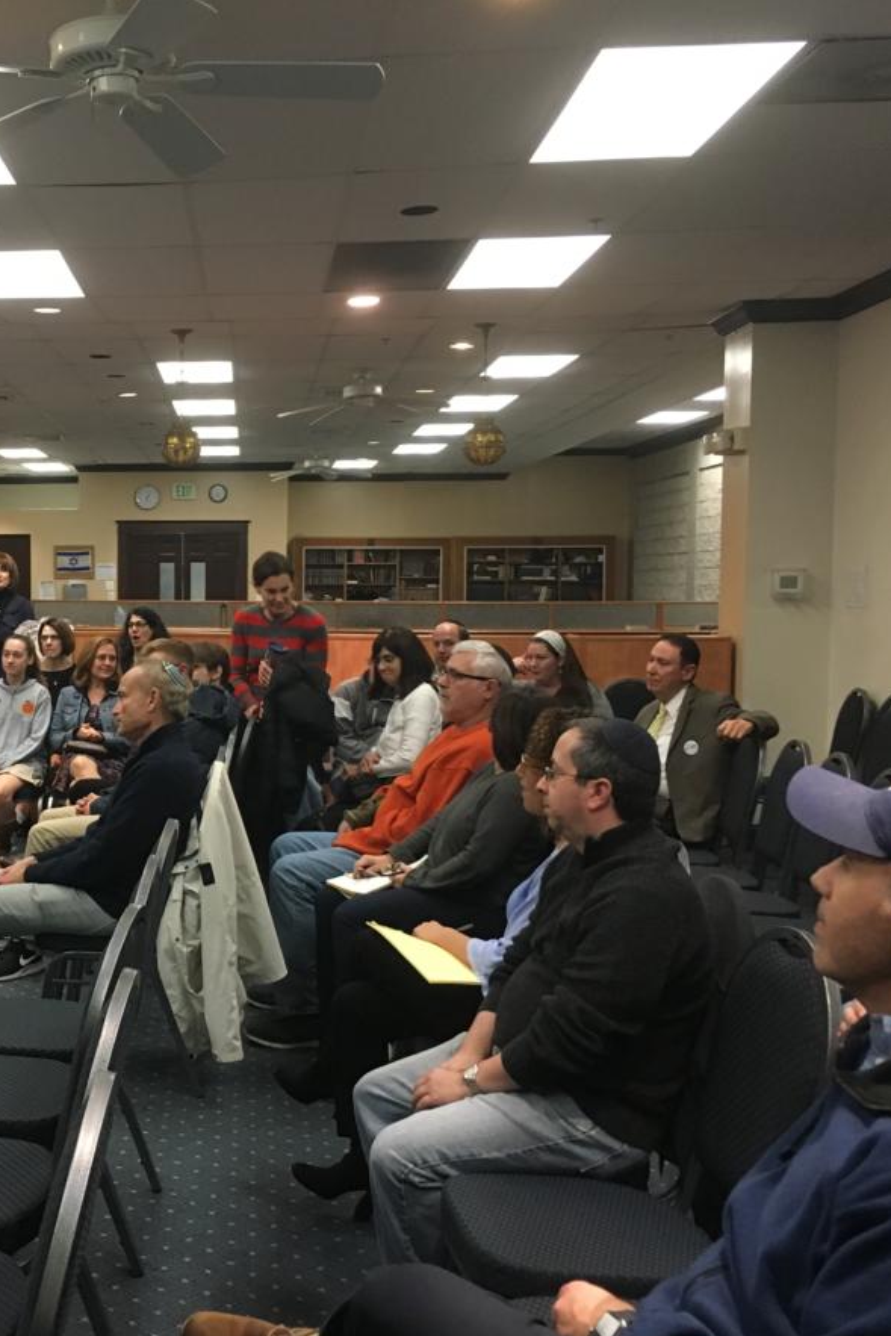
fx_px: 1521
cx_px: 77
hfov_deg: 31.0
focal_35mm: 41
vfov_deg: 47.4
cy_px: 676
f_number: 2.2
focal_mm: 4.15
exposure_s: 1/30
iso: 160
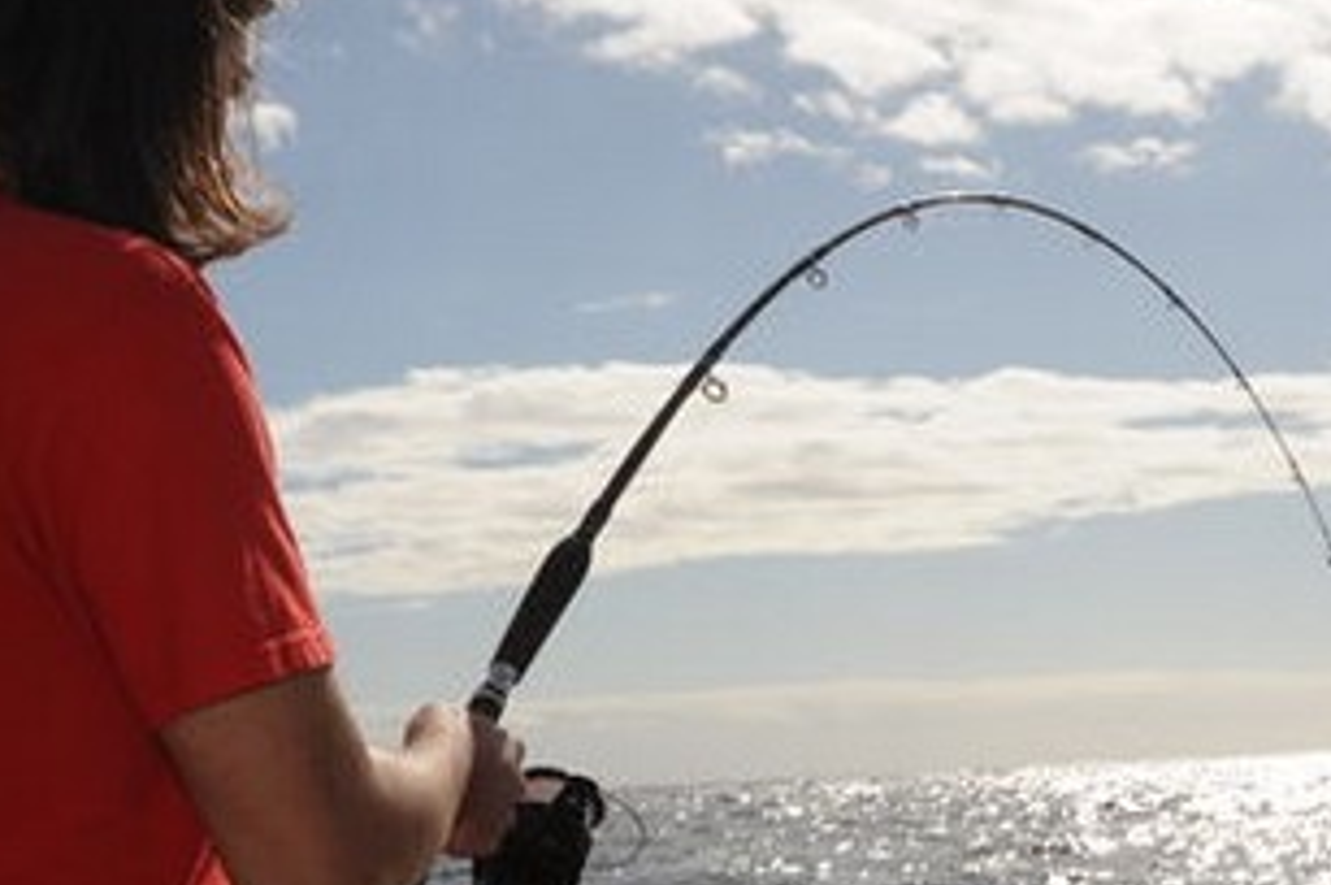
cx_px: 867
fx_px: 2881
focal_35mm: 78
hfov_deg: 25.9
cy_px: 436
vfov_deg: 17.5
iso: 200
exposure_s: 1/250
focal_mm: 38
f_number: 20
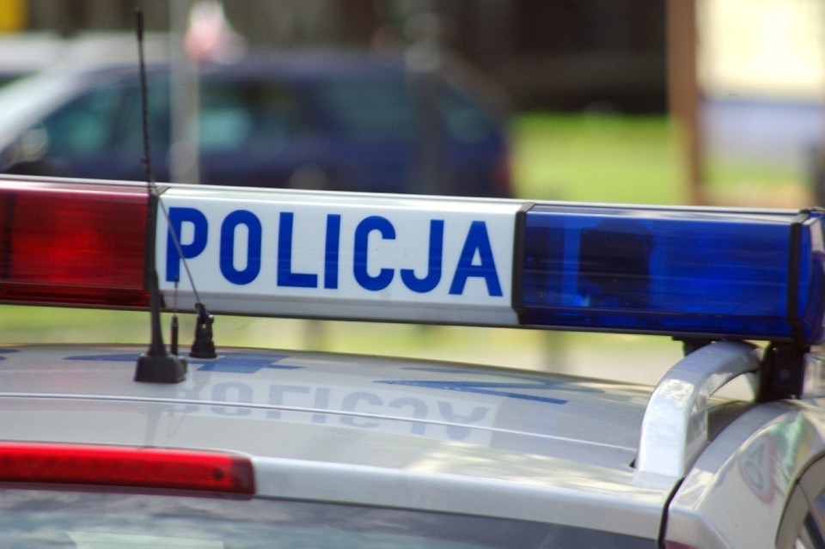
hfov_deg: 4.6
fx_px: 10307
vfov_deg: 3.1
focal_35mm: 450
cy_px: 274
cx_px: 412
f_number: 5.8
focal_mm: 300
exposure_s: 1/180
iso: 100
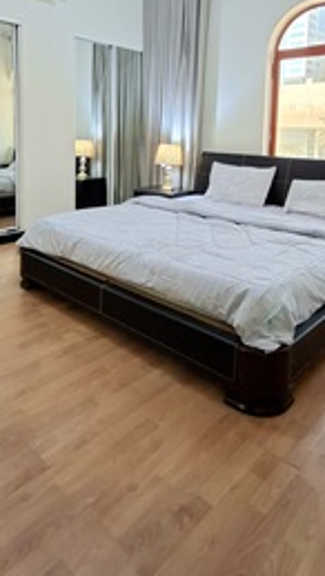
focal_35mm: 25
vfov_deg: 71.1
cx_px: 150
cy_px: 177
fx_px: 382
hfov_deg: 46.0
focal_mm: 1.74
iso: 160
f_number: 2.2
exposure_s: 1/30
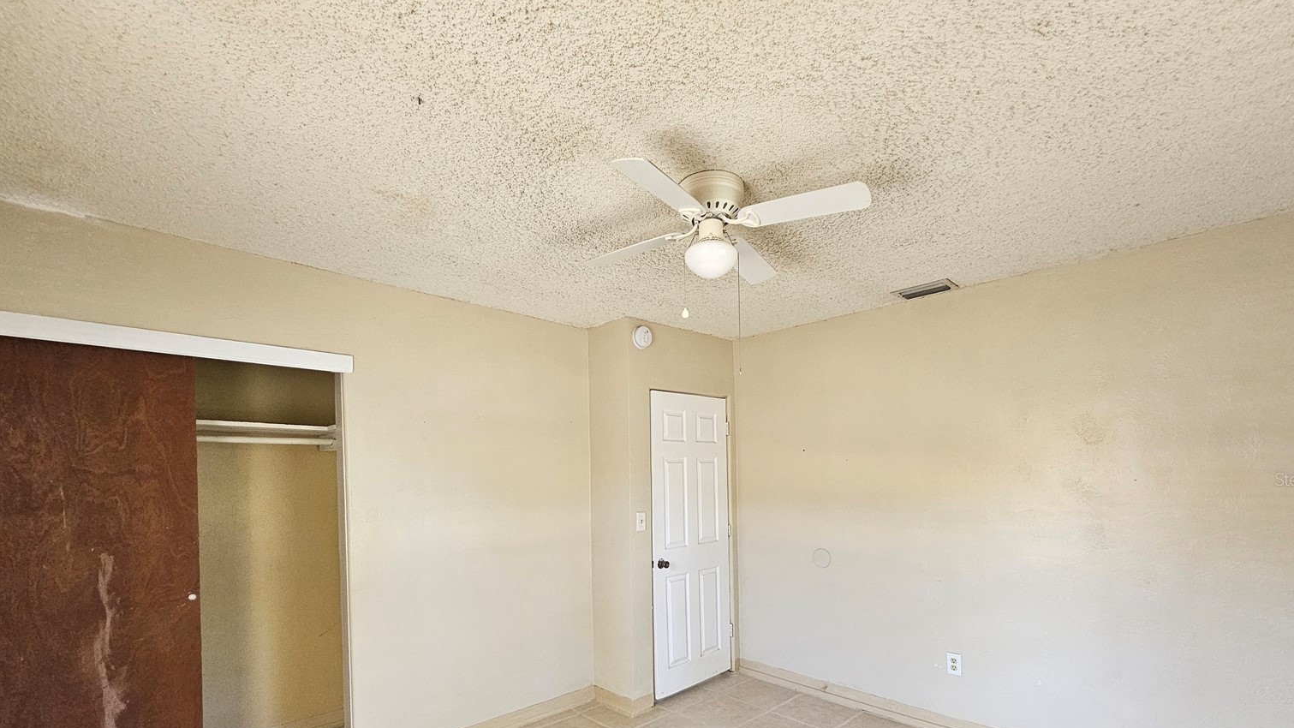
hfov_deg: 103.0
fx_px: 515
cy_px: 479
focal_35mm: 15
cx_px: 671
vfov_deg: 68.8
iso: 400
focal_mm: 2.2
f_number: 2.2
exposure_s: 1/100
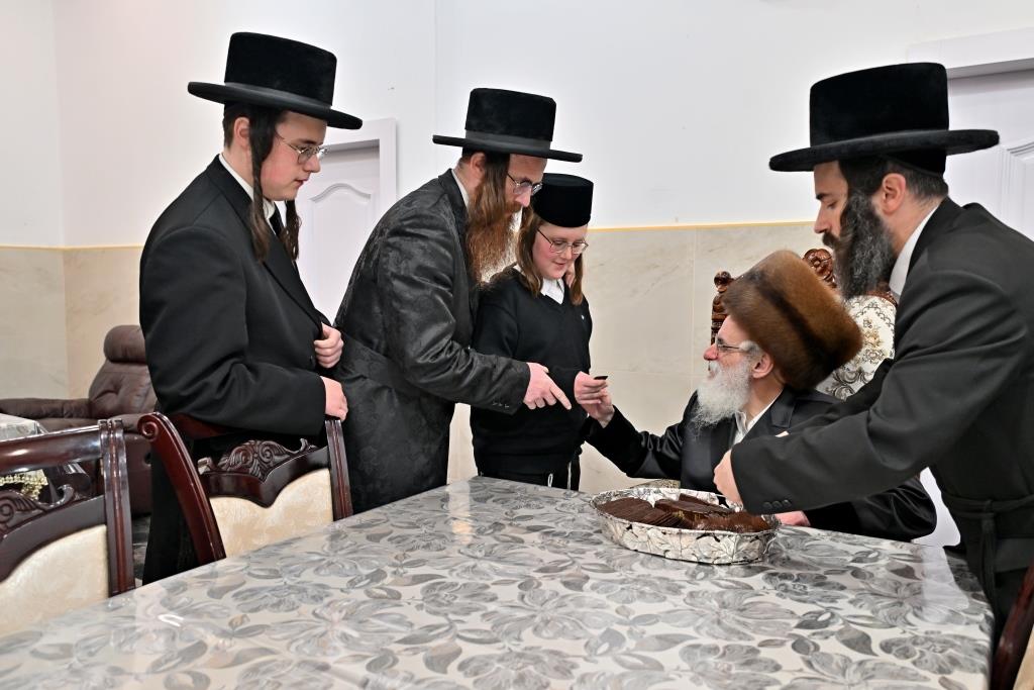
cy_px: 345
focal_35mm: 28
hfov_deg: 65.5
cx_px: 517
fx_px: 804
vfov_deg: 46.4
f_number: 4
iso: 640
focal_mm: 28
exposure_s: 1/200
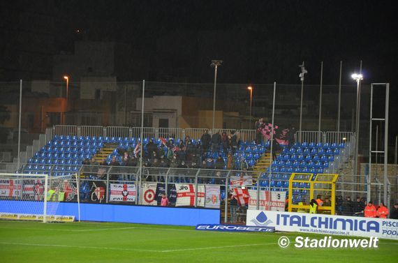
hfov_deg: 13.1
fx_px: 1737
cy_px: 132
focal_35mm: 158
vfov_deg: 8.7
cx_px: 199
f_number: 5.6
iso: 800
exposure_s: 1/60
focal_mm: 105
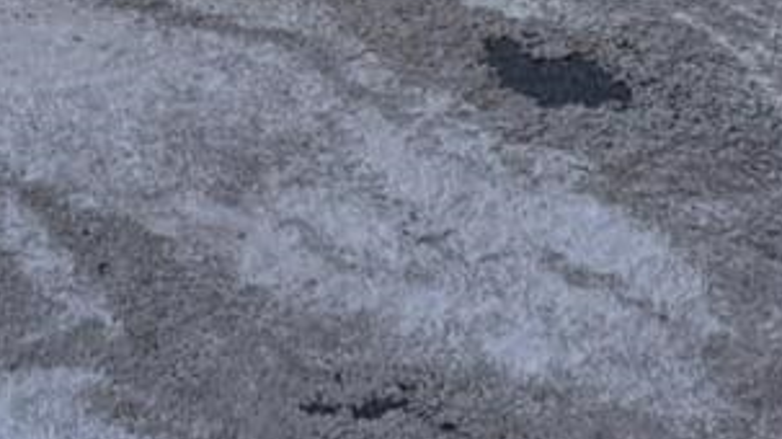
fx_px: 3668
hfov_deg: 11.9
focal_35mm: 177
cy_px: -1048
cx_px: -175
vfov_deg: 6.1
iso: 160
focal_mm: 6.76
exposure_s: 1/121
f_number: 1.78
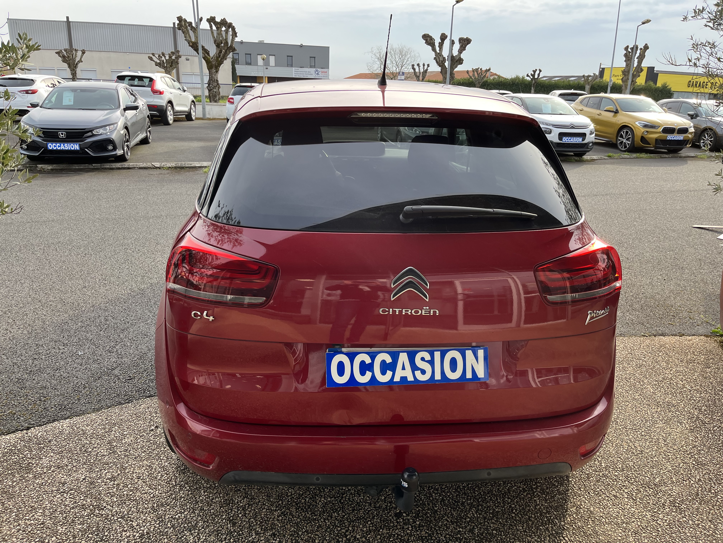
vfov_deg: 53.1
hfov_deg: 67.3
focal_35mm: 26
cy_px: 272
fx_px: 543
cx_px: 362
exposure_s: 1/381
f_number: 1.6
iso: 50
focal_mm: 5.1
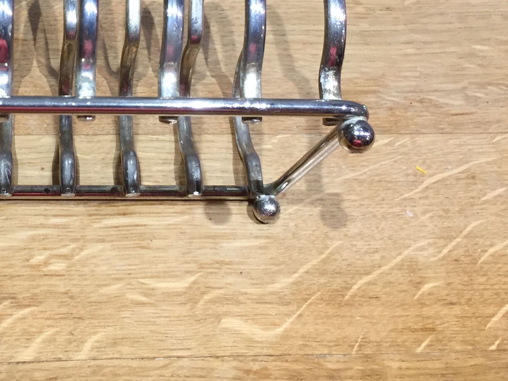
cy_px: 59
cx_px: 74
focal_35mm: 55
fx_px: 807
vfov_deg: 25.9
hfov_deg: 33.5
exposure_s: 1/33
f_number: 2.2
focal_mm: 4.15
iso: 125
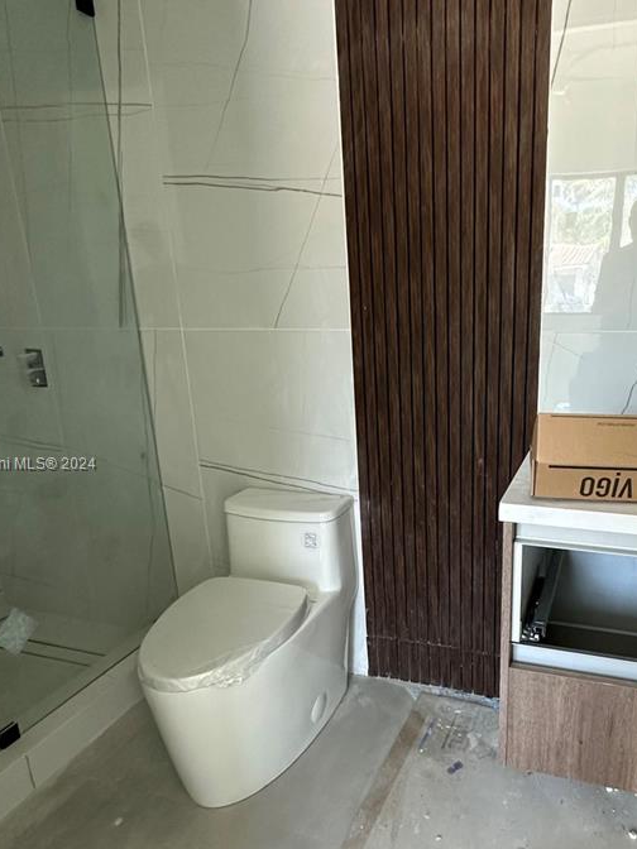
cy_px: 465
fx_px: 613
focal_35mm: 25
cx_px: 434
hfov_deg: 53.6
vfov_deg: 69.2
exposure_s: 1/60
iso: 320
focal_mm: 2.22
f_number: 2.2
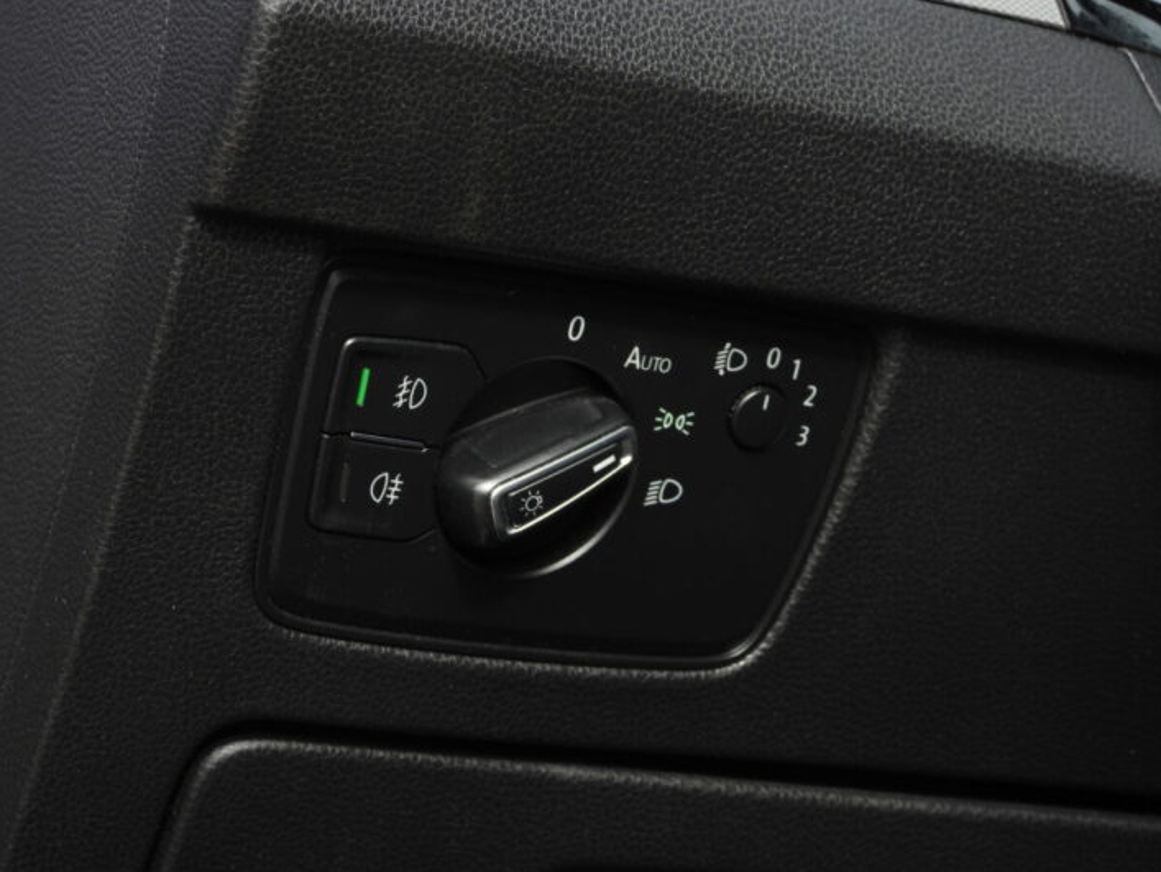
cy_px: 435
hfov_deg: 12.7
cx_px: 583
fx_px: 5235
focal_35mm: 156
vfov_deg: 9.5
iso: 100
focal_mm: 27.9
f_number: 4
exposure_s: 1/125
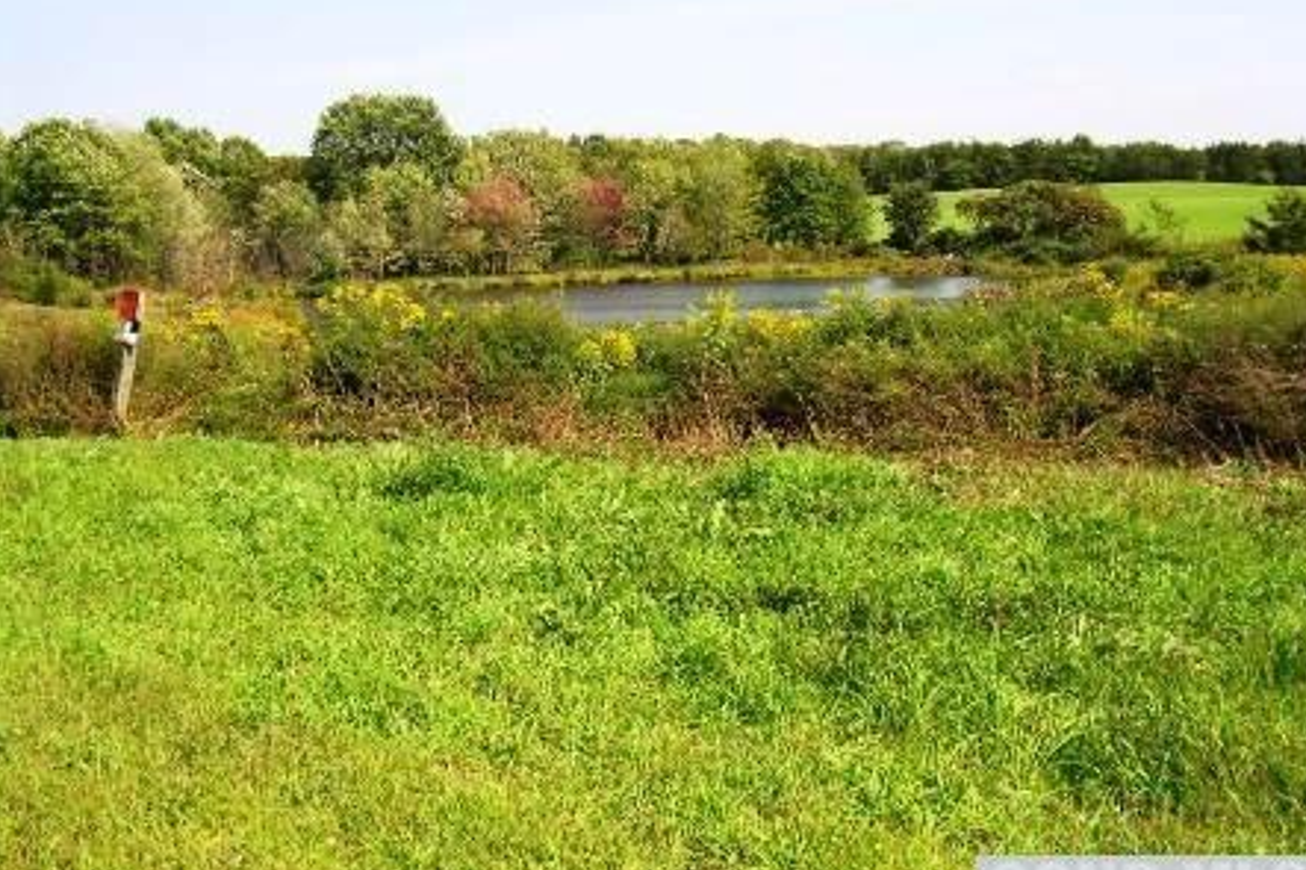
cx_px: 654
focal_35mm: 40
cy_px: 416
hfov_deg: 48.5
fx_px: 1450
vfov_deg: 33.4
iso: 50
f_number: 4.6
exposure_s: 1/229
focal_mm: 6.3
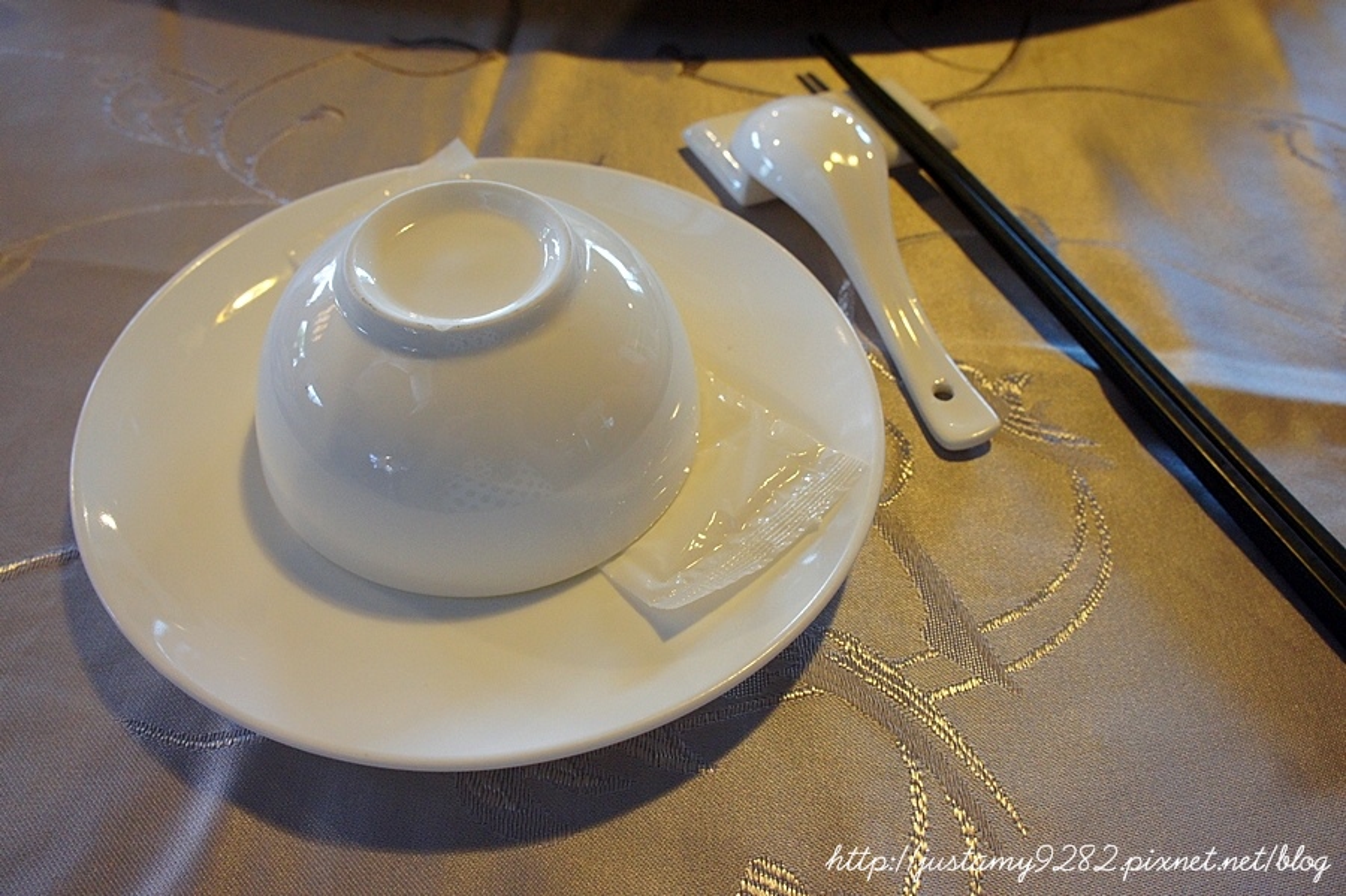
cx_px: 673
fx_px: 1121
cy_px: 448
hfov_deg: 62.0
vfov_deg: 43.6
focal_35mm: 30
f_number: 6.3
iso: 1600
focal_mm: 20
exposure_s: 1/30
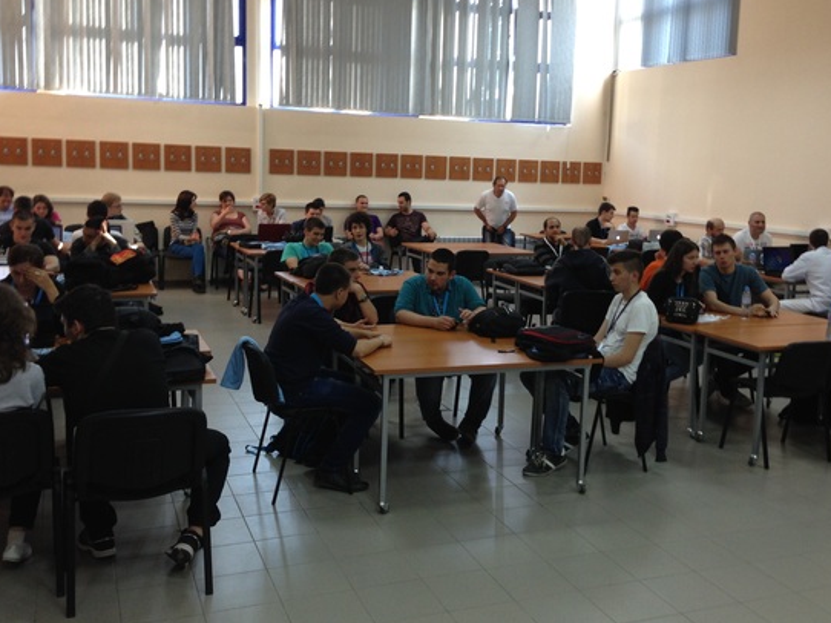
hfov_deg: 47.8
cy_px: 270
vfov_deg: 36.7
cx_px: 455
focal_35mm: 39
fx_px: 936
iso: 80
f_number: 2.4
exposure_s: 1/20
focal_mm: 4.12
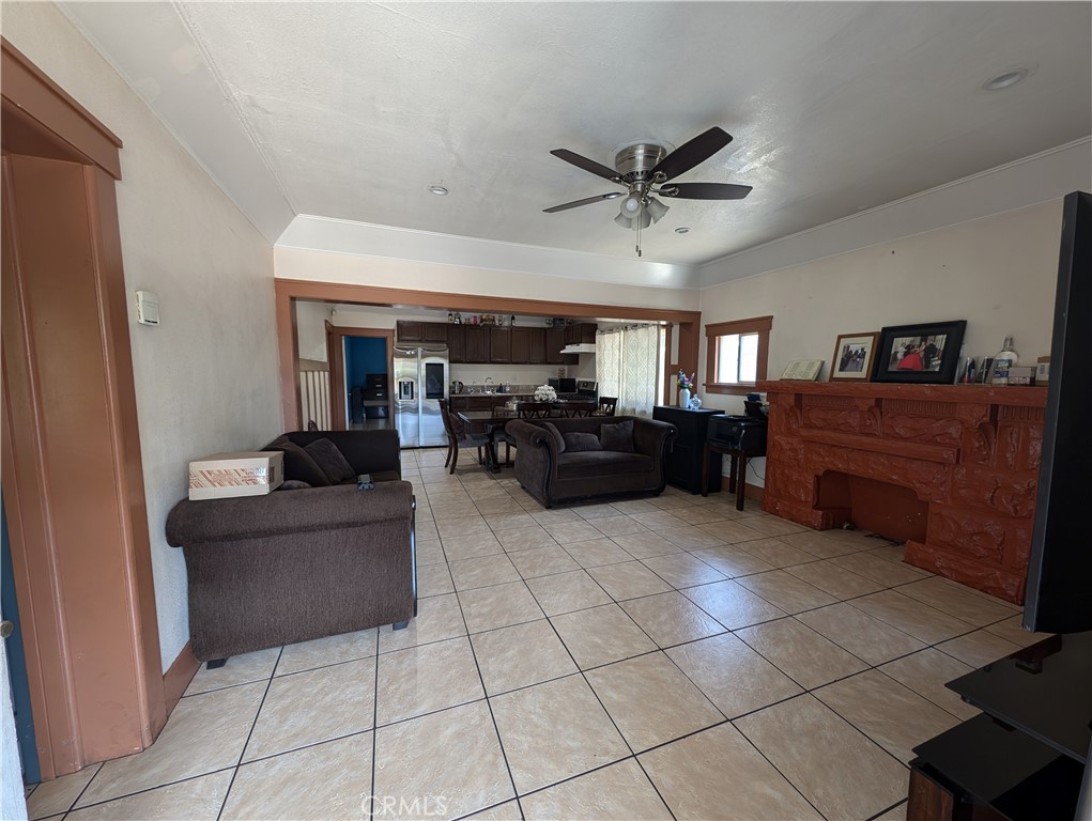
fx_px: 379
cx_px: 546
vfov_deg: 94.6
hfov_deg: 110.5
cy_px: 410
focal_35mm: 12
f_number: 1.95
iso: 49
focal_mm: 2.23
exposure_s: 1/23.8
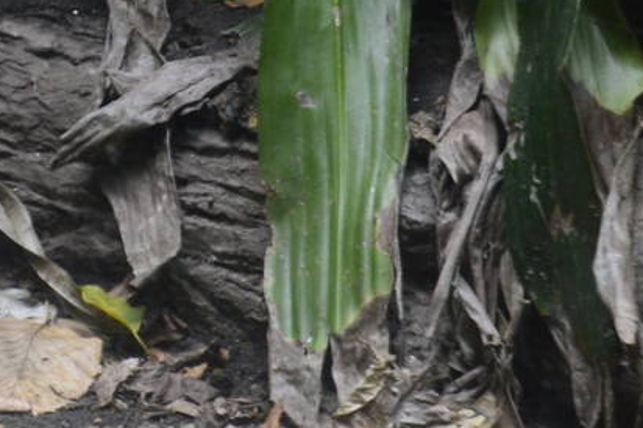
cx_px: -348
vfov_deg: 4.7
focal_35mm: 291
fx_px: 5193
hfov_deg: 7.0
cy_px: -152
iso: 800
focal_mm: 50
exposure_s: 1/10
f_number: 4.8
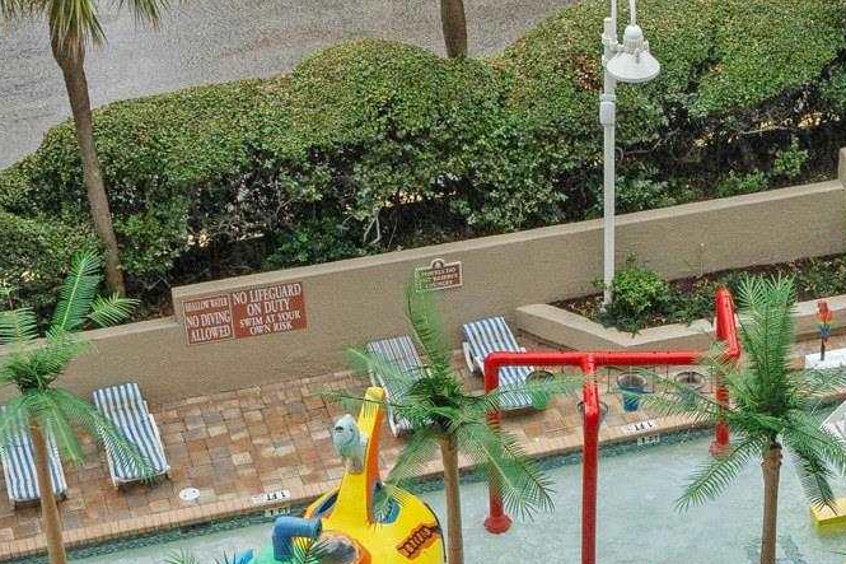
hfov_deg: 21.2
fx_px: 2208
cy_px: 549
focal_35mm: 94
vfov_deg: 14.3
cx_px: 772
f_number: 8
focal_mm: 25
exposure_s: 1/250
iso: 400
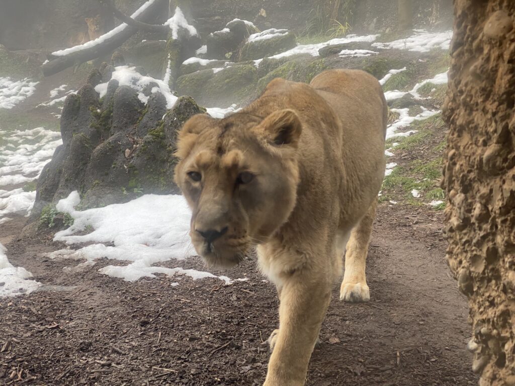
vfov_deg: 28.0
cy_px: 193
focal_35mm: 52
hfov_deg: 36.8
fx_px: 774
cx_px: 258
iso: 80
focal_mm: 6
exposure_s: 1/121
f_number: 2
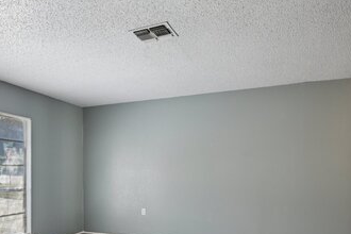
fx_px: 322
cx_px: 100
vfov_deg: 39.1
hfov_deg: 55.2
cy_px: 170
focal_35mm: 33
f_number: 8
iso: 560
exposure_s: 1/15
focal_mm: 17
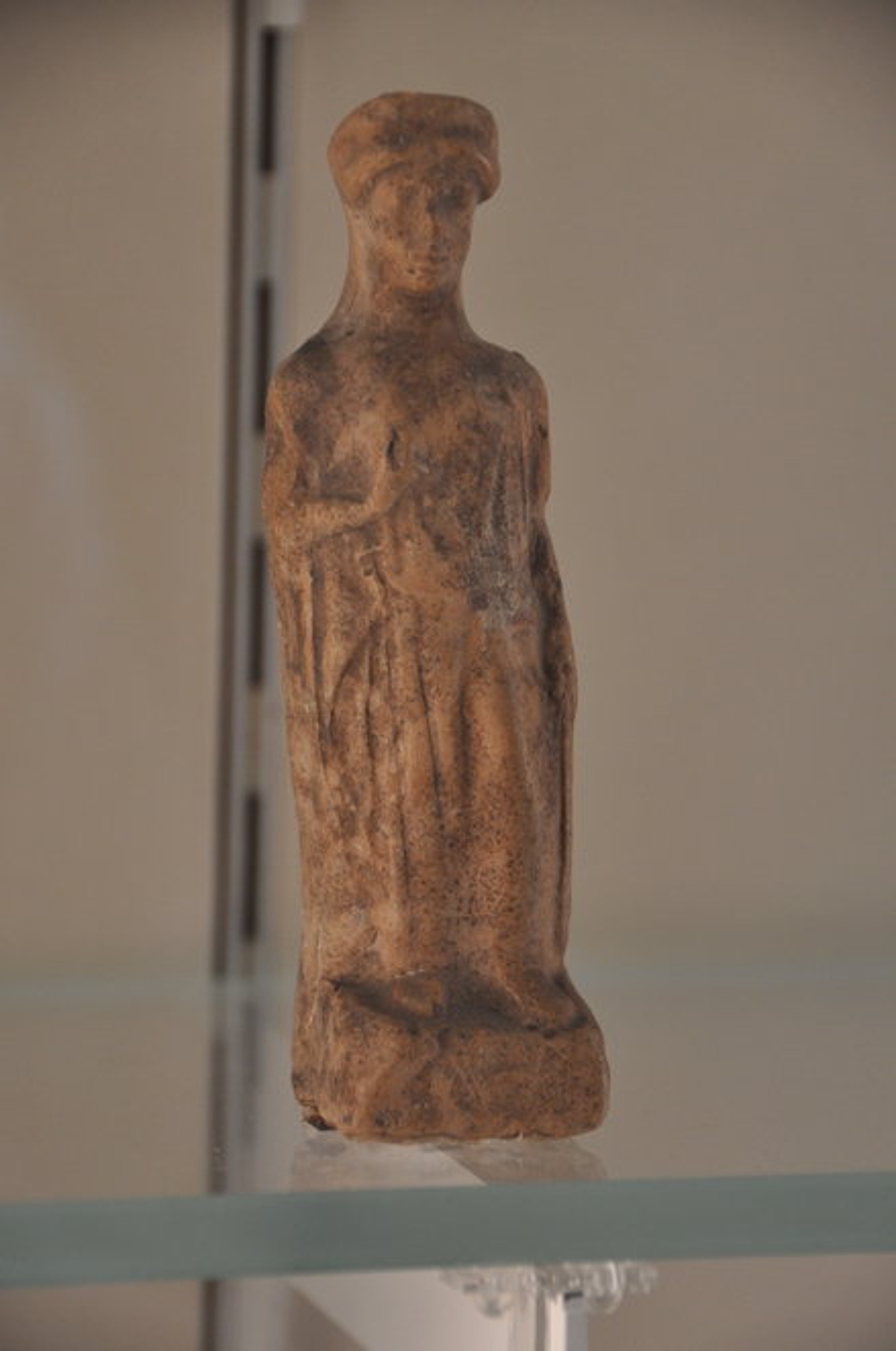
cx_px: 448
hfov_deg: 8.1
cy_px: 676
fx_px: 6295
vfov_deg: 12.3
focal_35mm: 168
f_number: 5.3
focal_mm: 112
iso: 640
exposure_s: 1/100
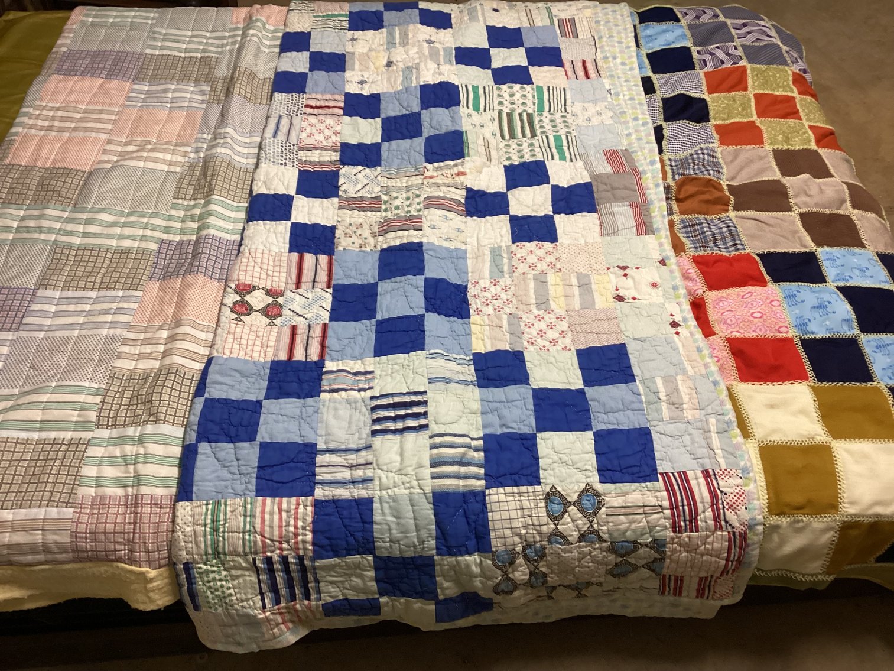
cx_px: 447
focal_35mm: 31
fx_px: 801
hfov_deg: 58.3
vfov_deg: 45.4
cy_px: 336
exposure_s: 1/60
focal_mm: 3.3
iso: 250
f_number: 2.4
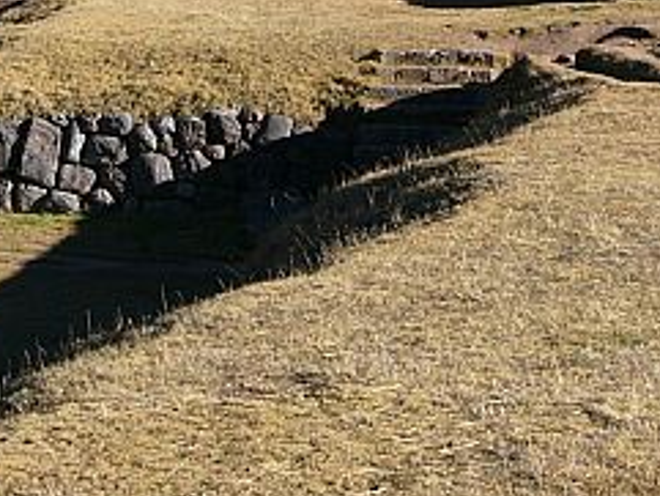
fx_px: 2976
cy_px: -71
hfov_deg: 12.7
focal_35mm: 156
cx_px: 309
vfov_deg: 9.4
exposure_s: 1/500
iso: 50
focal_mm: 7.8
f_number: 4
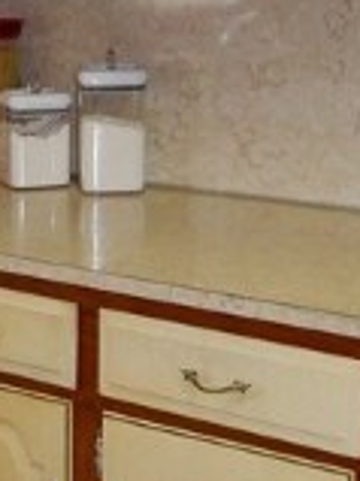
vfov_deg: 16.3
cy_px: 233
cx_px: -160
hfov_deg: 11.8
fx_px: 1680
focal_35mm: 121
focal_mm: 4.5
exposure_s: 1/30
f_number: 3.7
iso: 200
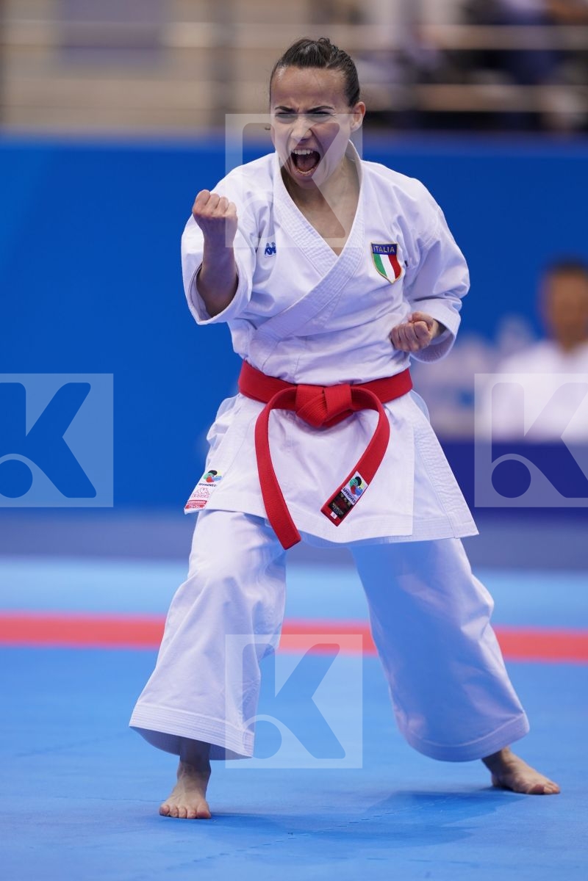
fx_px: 9799
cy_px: 440
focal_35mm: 400
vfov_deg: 5.2
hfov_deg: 3.4
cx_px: 294
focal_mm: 400
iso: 640
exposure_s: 1/500
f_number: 2.8
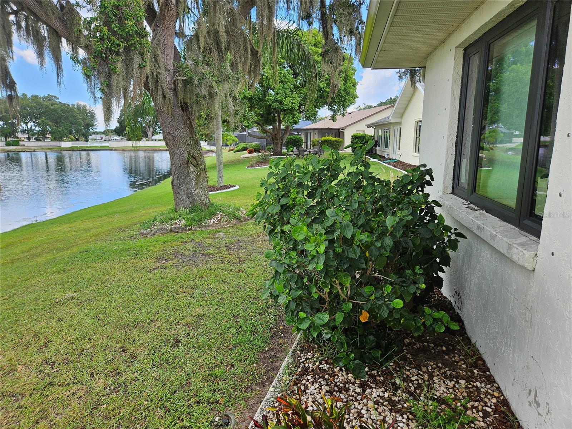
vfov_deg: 58.9
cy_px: 214
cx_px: 286
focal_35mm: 23
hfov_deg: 73.9
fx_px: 380
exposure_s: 1/301
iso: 25
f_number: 1.8
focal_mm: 5.4
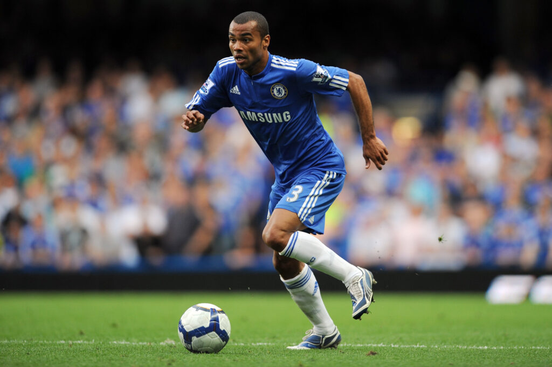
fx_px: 6128
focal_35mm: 400
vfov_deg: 3.4
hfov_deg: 5.2
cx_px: 276
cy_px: 184
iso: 800
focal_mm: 400
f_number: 3.2
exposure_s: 1/800
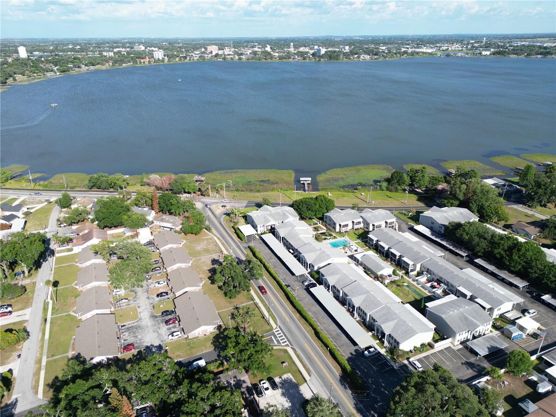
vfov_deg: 56.8
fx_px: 385
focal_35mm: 24
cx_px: 278
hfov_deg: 71.6
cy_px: 208
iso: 140
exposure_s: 1/2500
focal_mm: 6.72
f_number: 1.7
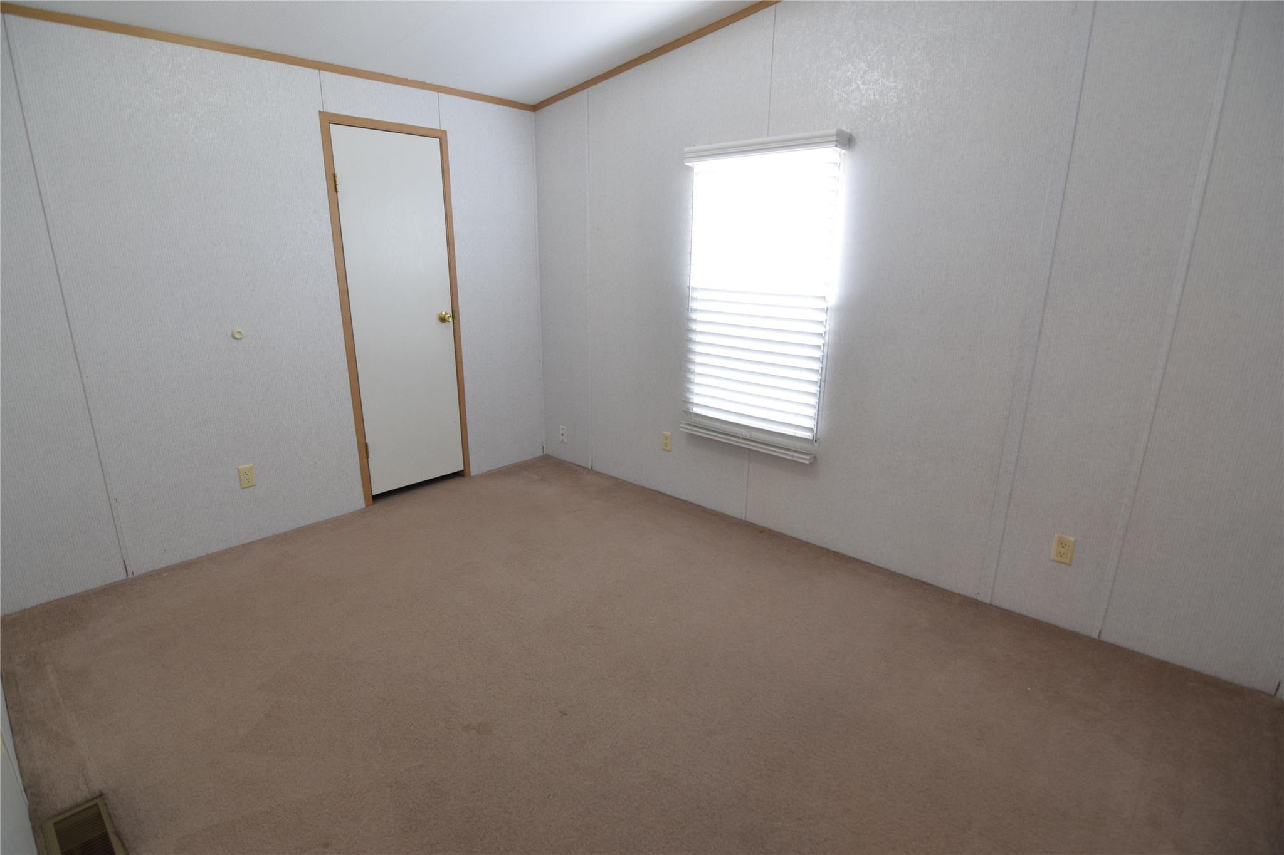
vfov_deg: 72.0
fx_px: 588
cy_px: 428
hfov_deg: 95.0
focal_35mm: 16
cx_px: 642
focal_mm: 11
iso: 720
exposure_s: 1/60
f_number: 4
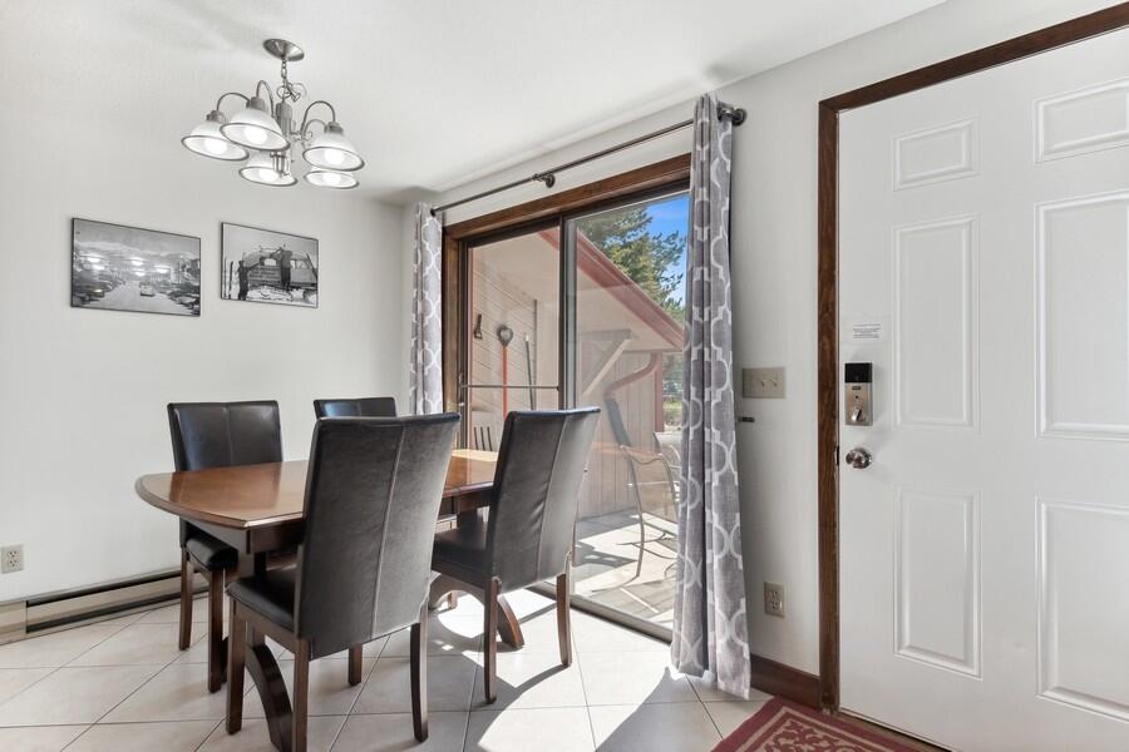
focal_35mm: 18
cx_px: 564
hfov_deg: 90.0
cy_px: 376
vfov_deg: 67.4
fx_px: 564
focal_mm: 12
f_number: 6.3
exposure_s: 1/80
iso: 200
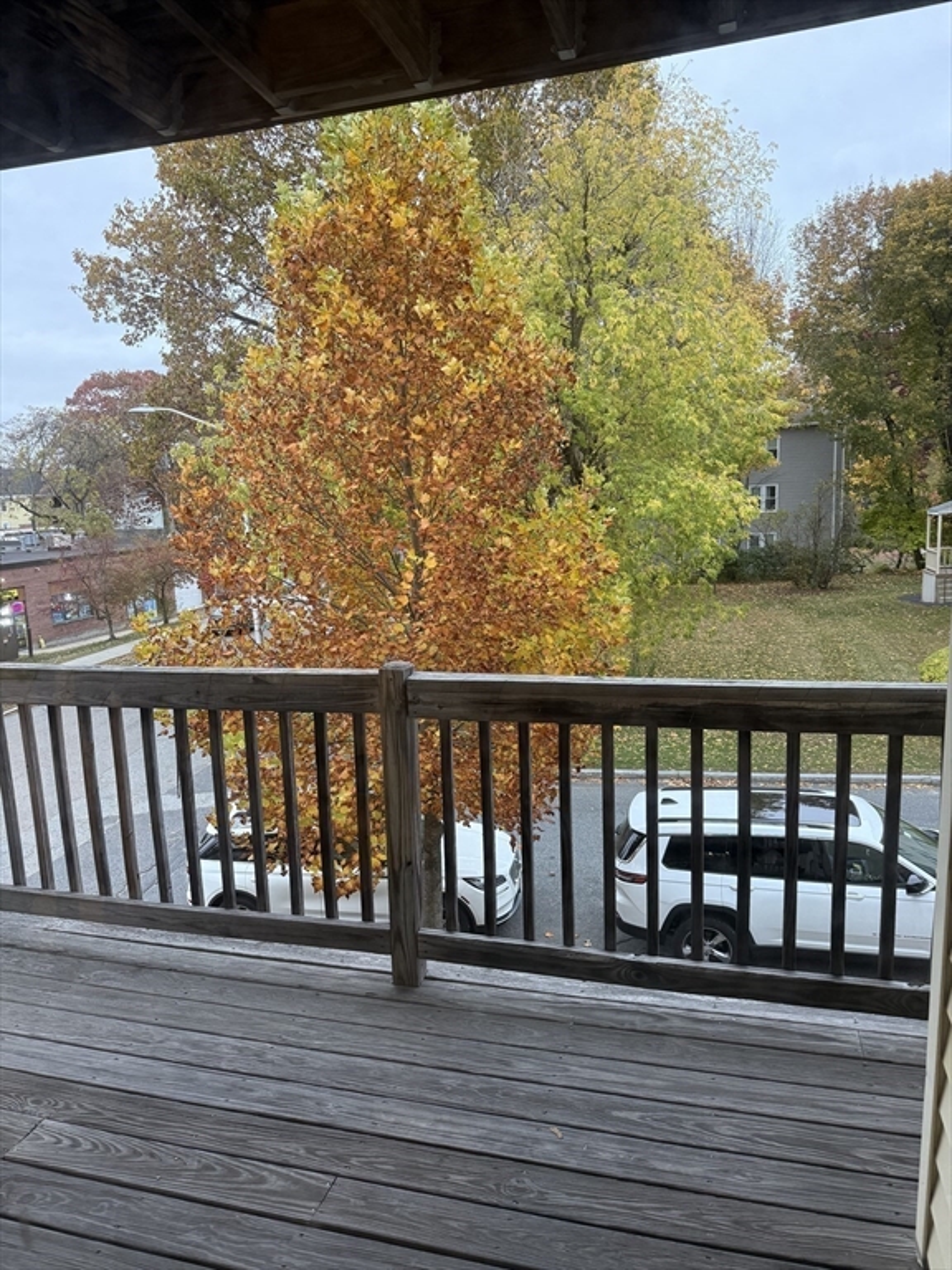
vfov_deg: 71.6
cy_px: 635
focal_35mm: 24
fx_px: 880
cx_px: 476
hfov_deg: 56.8
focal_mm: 6.76
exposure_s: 1/120
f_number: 1.78
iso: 320
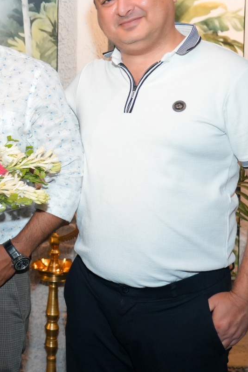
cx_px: -63
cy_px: 136
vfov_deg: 30.8
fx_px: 672
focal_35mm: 65
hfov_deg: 19.5
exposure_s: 1/160
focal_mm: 32
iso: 1250
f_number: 4
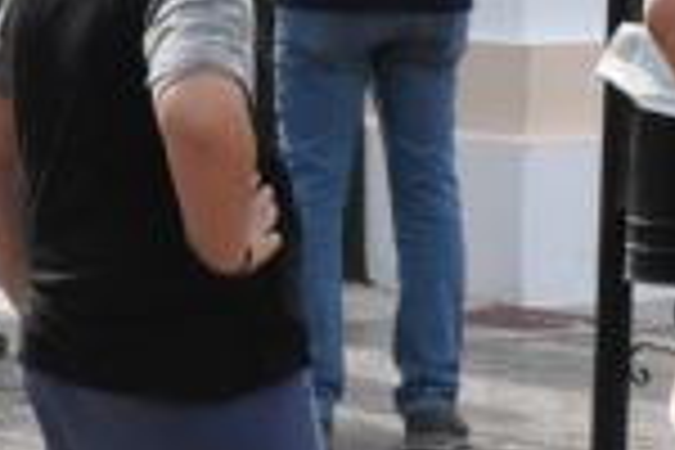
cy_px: 52
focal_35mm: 397
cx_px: 544
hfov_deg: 5.2
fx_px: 7443
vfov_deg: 3.5
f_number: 14
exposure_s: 1/3195
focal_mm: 62
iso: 6400
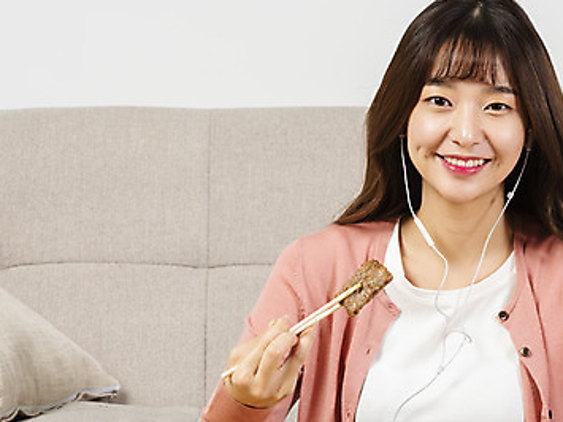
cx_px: 316
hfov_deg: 7.4
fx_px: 4357
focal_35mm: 268
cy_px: 260
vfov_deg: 5.5
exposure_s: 1/125
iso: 100
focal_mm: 165
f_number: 11
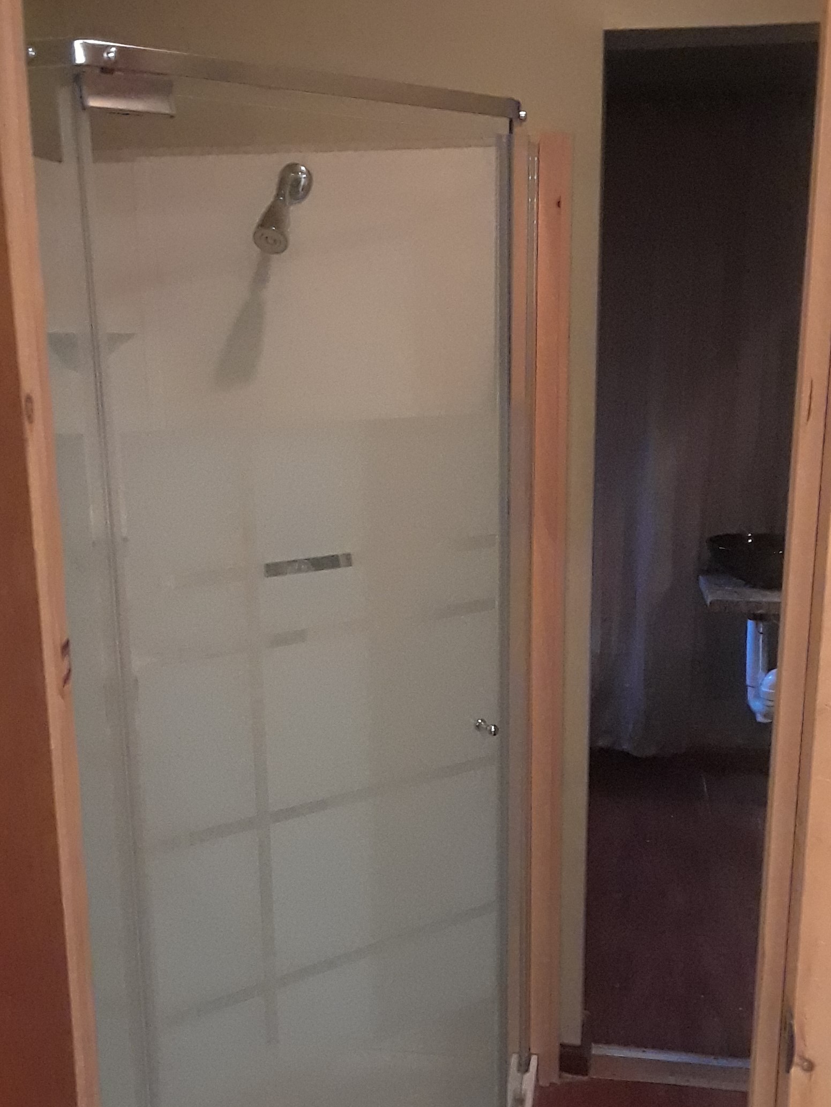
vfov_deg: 60.0
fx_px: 960
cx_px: 416
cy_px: 554
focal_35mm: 30
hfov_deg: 46.8
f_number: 1.9
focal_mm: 2.47
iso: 500
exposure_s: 1/15
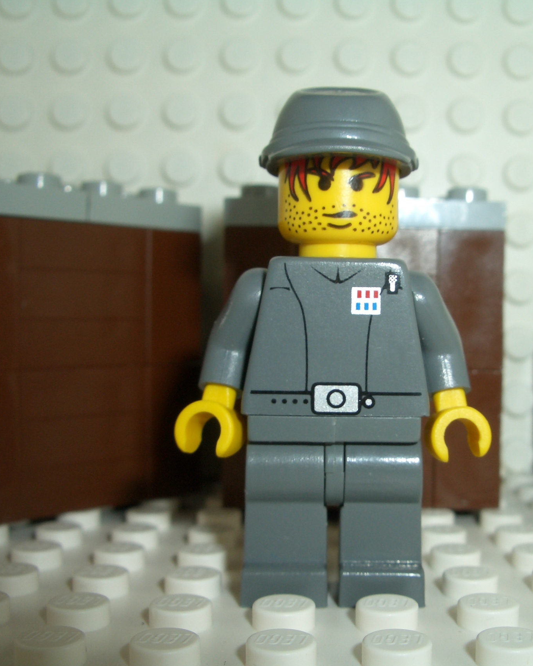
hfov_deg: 32.6
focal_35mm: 46
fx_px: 907
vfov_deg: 40.3
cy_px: 335
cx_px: 338
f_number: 4.3
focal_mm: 5.8
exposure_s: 1/60
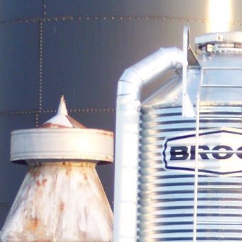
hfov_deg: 5.2
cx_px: 342
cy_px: 281
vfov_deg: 5.2
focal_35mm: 334
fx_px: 2642
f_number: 4.8
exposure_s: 1/90
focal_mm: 21.3
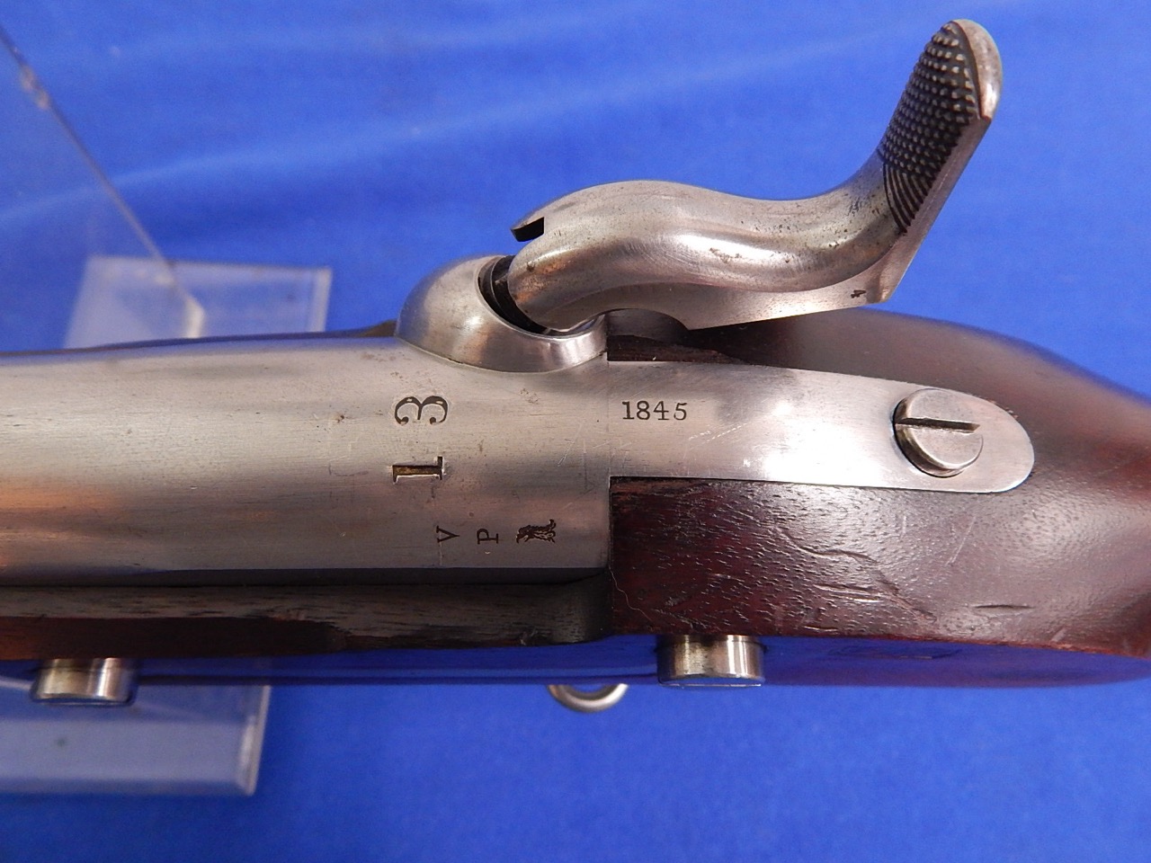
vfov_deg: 54.9
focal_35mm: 25
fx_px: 831
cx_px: 576
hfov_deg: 69.4
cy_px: 432
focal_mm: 4.5
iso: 400
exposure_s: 1/20
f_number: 3.1
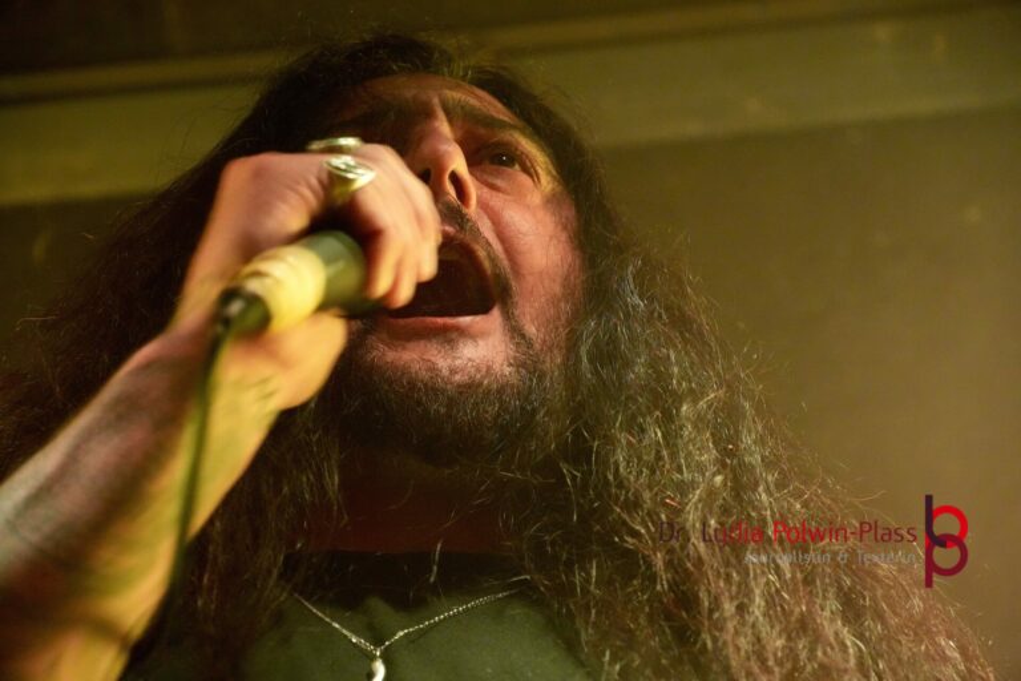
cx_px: 510
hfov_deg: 14.6
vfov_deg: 9.7
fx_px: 3999
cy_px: 340
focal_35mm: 141
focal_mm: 94
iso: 6400
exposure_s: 1/60
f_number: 5.6
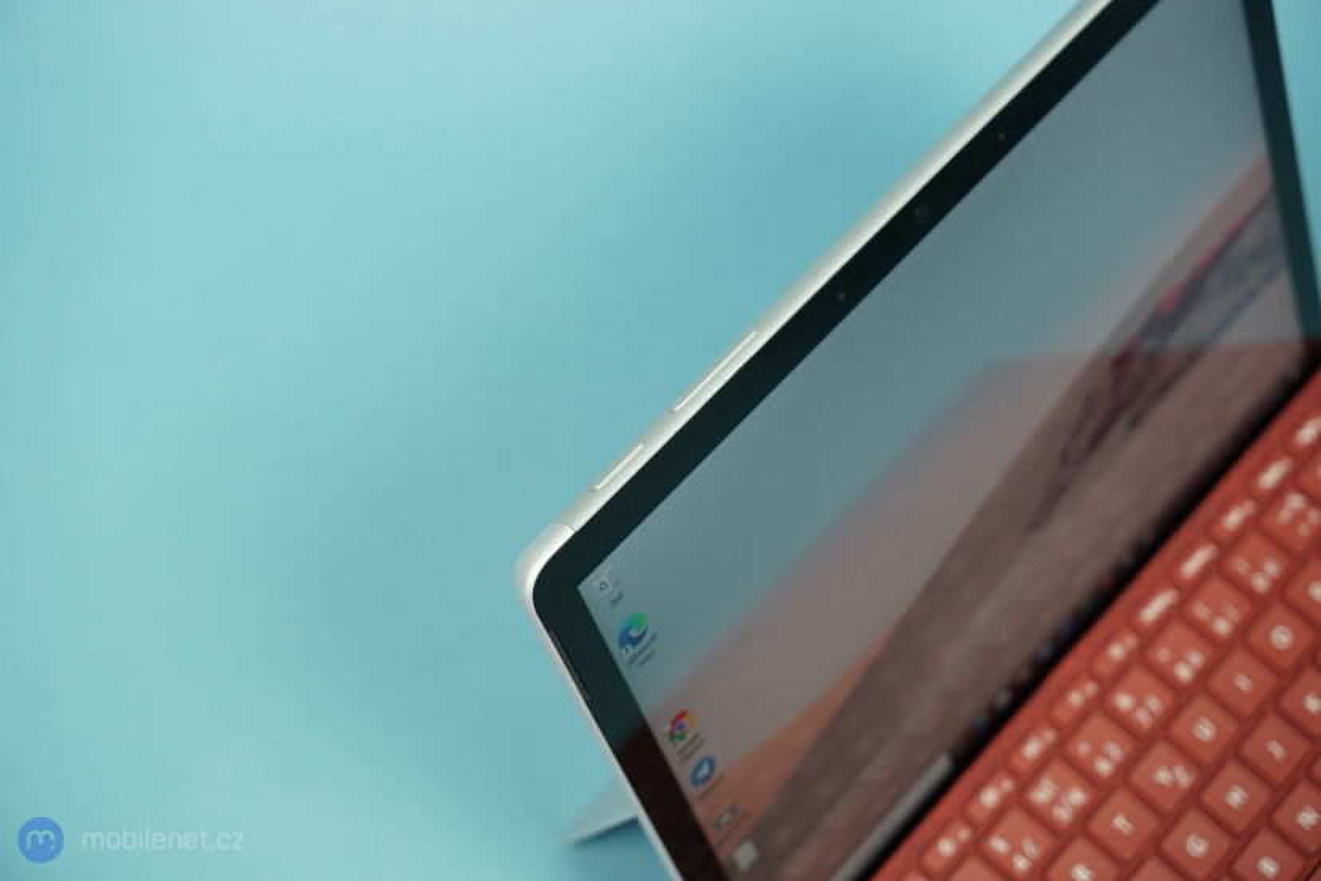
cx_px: 660
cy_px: 440
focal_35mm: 64
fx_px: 2348
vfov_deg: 21.2
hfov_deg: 31.4
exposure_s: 1/200
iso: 1600
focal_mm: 64
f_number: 5.6
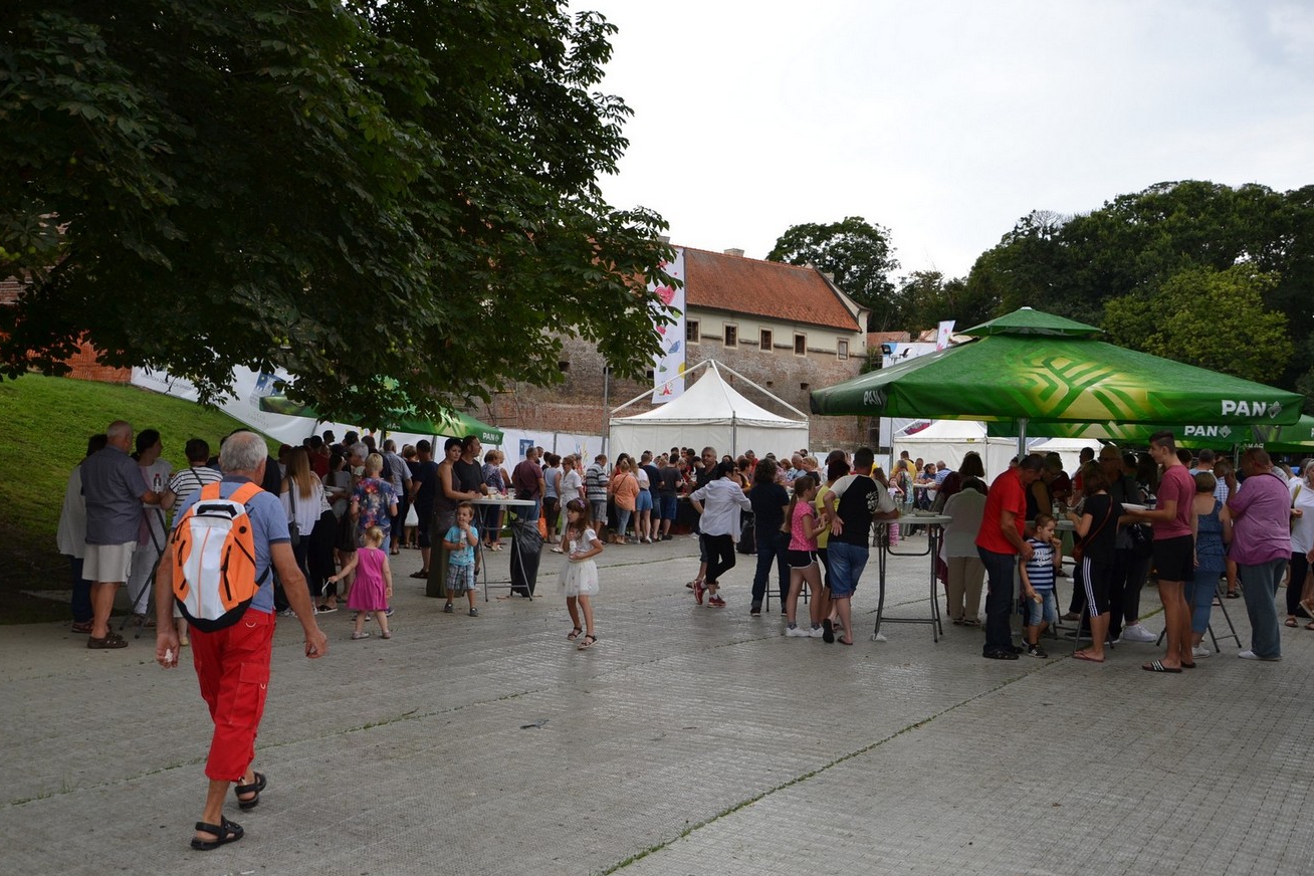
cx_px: 666
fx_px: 1187
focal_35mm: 33
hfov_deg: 57.9
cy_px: 435
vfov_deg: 40.5
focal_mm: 21
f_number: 5
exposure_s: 1/200
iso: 100
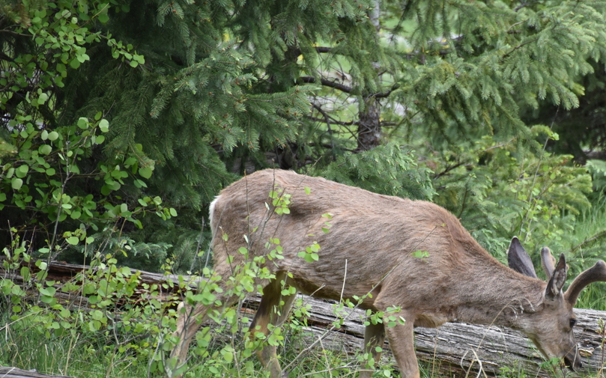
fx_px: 7991
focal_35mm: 484
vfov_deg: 2.7
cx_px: 445
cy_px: 284
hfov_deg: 4.3
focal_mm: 300
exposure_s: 1/640
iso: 1000
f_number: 5.6
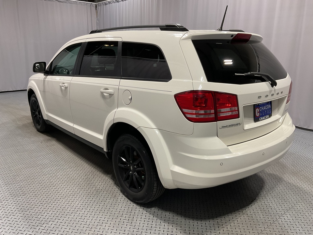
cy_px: 118
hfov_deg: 61.7
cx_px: 156
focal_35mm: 29
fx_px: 262
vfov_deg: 48.2
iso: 64
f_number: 1.8
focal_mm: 3
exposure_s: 1/120
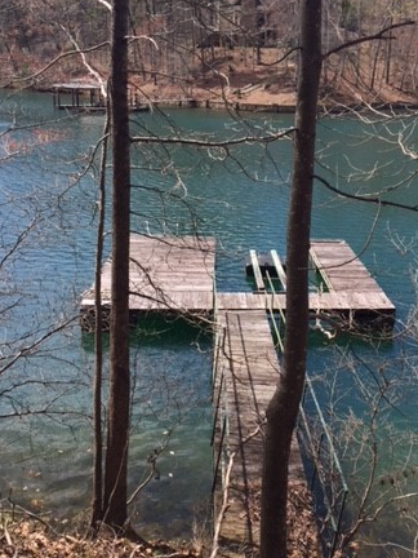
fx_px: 692
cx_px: 261
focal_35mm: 43
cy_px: 251
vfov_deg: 43.8
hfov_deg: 33.4
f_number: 2.2
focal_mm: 4.15
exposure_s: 1/824
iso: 32
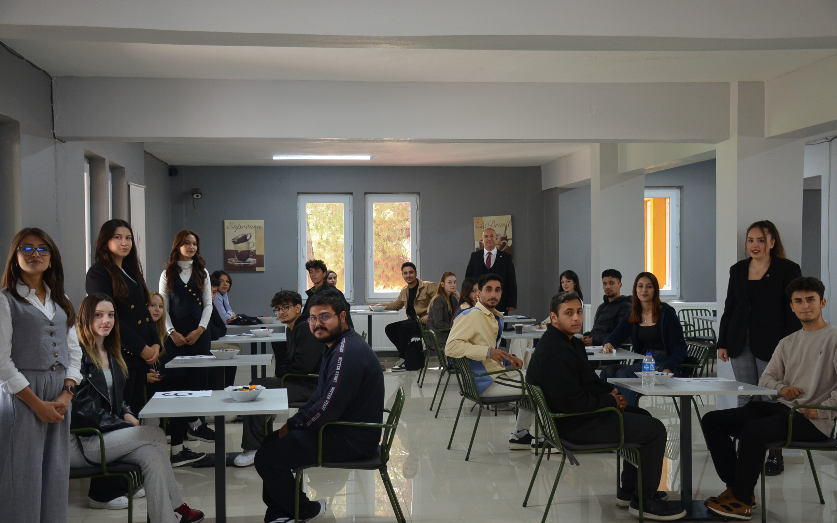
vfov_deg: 28.0
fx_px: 1049
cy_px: 268
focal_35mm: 46
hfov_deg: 43.5
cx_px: 418
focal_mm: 30
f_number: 4
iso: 500
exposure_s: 1/60
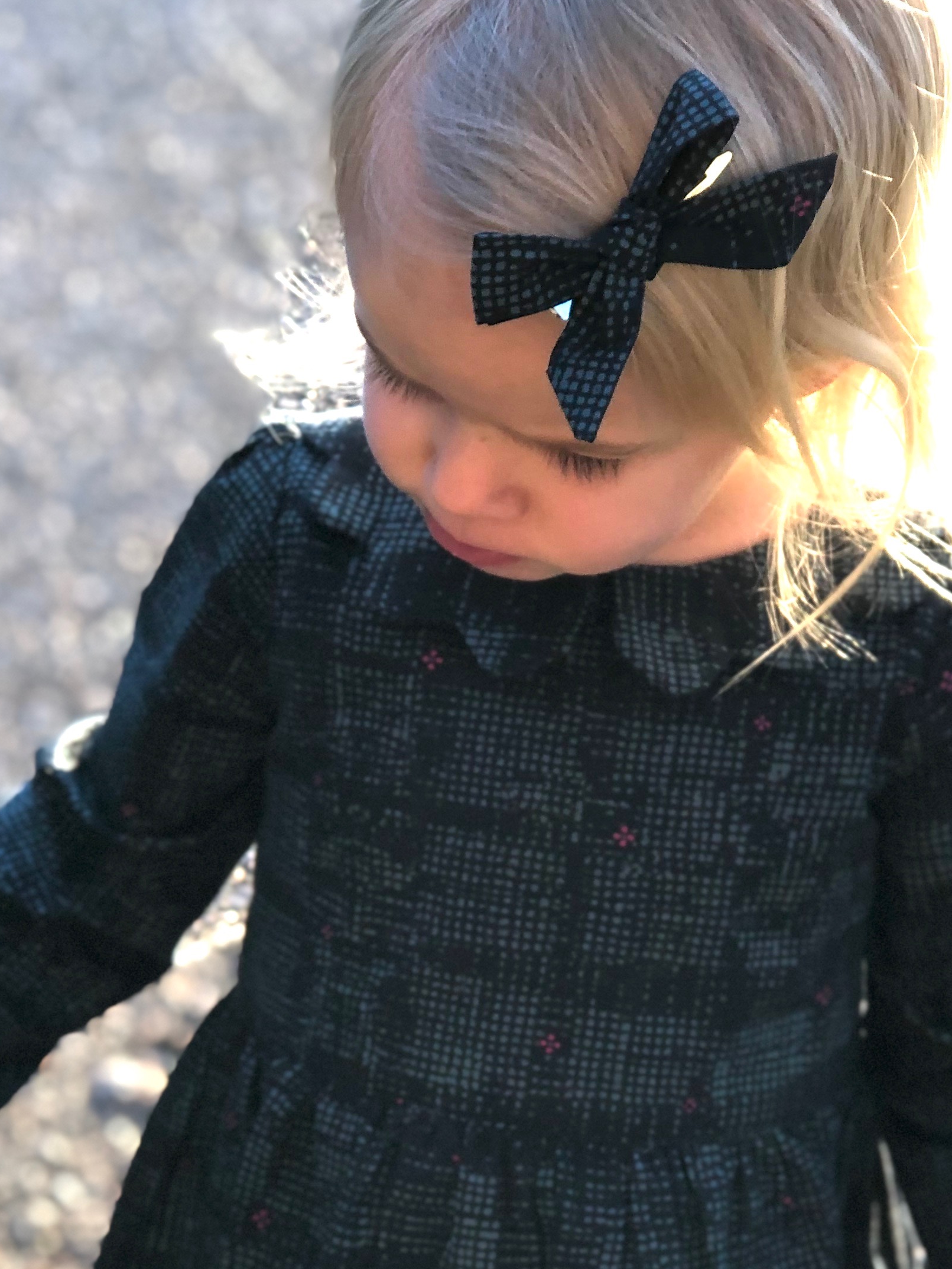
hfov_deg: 13.8
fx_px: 3924
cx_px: 555
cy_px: 961
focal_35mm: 107
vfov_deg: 18.3
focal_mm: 6.6
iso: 20
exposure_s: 1/30
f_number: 2.8
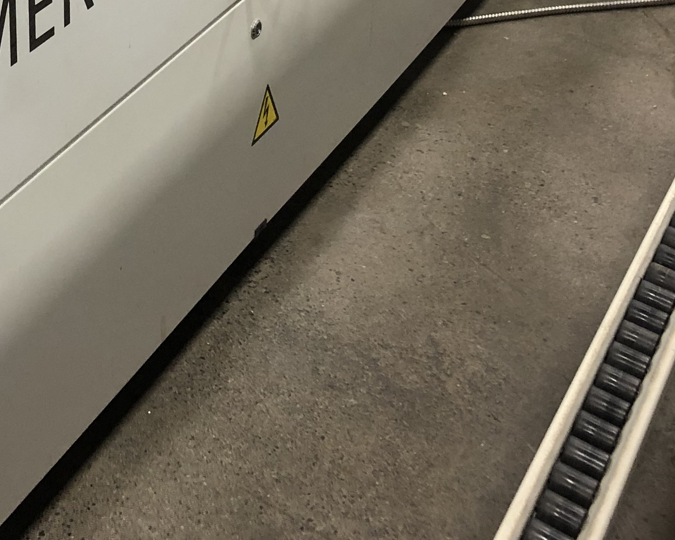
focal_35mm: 77
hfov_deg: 23.9
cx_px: 34
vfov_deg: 18.8
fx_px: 1538
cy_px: -116
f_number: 1.8
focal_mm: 4
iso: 40
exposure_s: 1/15
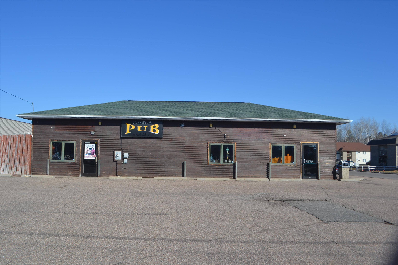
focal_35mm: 30
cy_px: 132
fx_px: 332
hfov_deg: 61.9
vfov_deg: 43.6
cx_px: 199
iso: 100
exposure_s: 1/250
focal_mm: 20
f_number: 8
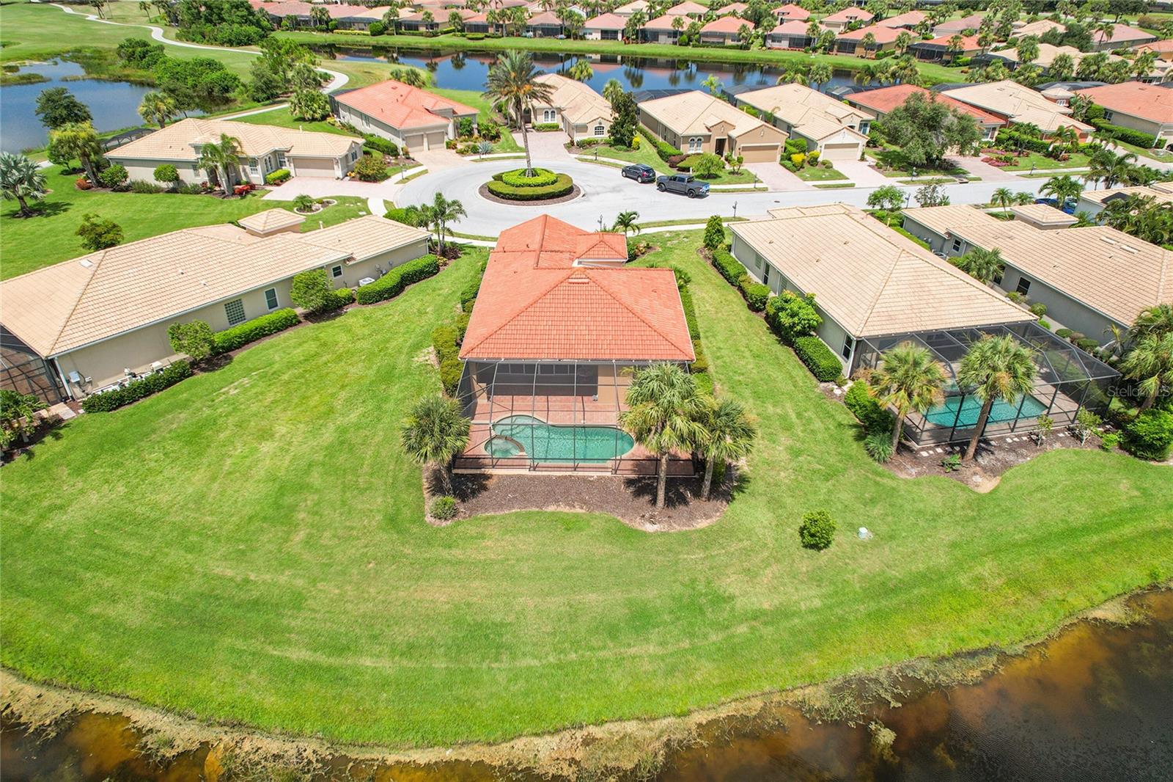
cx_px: 586
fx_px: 717
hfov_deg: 78.6
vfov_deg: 57.2
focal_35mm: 22
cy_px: 391
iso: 100
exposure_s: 1/2000
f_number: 2.8
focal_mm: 8.38
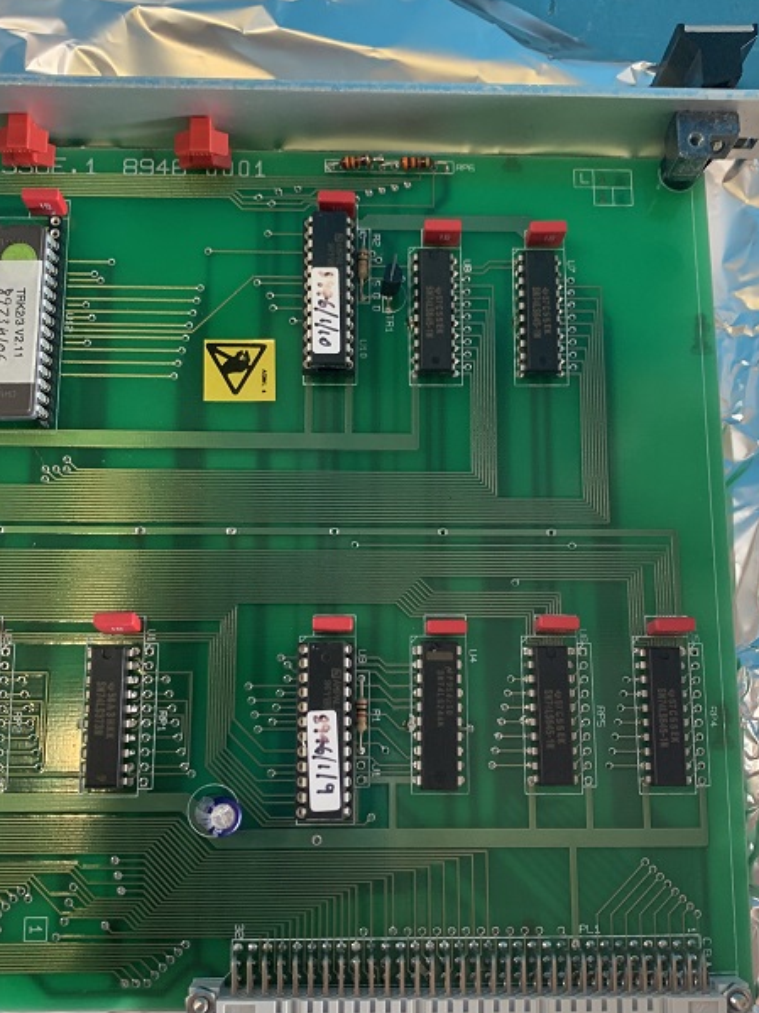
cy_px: 535
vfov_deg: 52.6
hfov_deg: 40.7
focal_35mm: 35
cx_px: 395
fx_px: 1024
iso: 160
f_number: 1.8
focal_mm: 4.25
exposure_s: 1/60
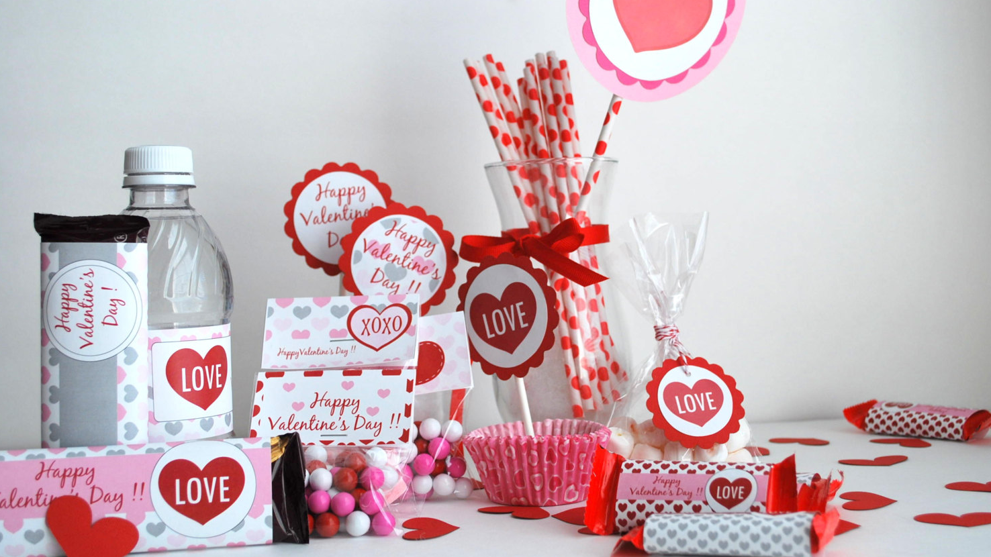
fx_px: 1261
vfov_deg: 24.9
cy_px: 259
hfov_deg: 42.9
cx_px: 500
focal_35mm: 48
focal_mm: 30
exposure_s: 1/100
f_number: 5
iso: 200
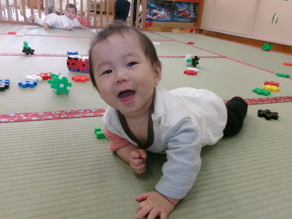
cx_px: 146
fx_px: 236
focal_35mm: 28
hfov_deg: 63.4
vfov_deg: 49.7
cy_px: 110
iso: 477
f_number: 3.9
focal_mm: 5.1
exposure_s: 1/125
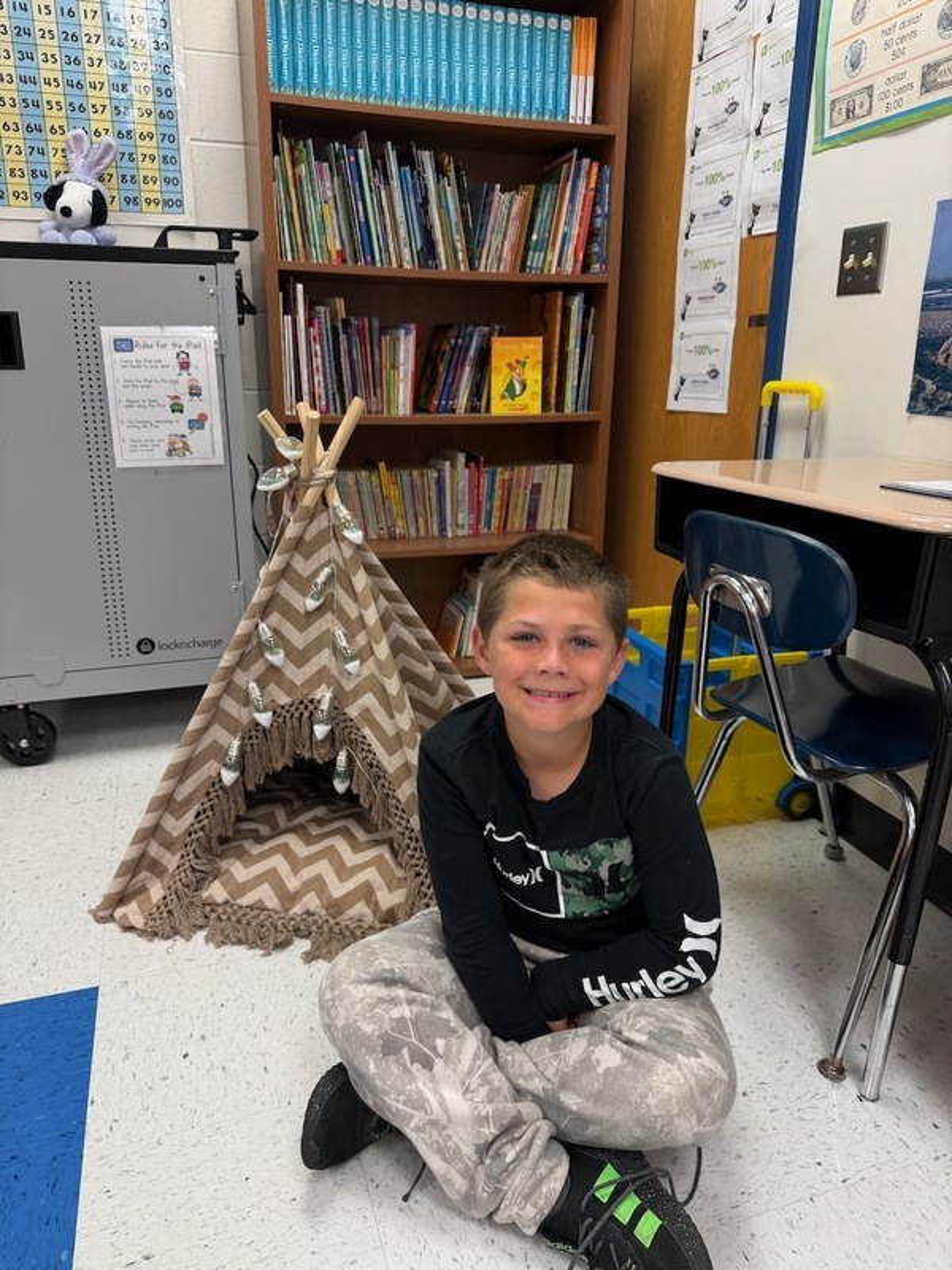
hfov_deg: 56.8
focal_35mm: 24
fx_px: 880
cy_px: 635
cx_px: 476
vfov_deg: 71.6
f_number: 1.78
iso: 200
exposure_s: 1/120
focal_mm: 6.76
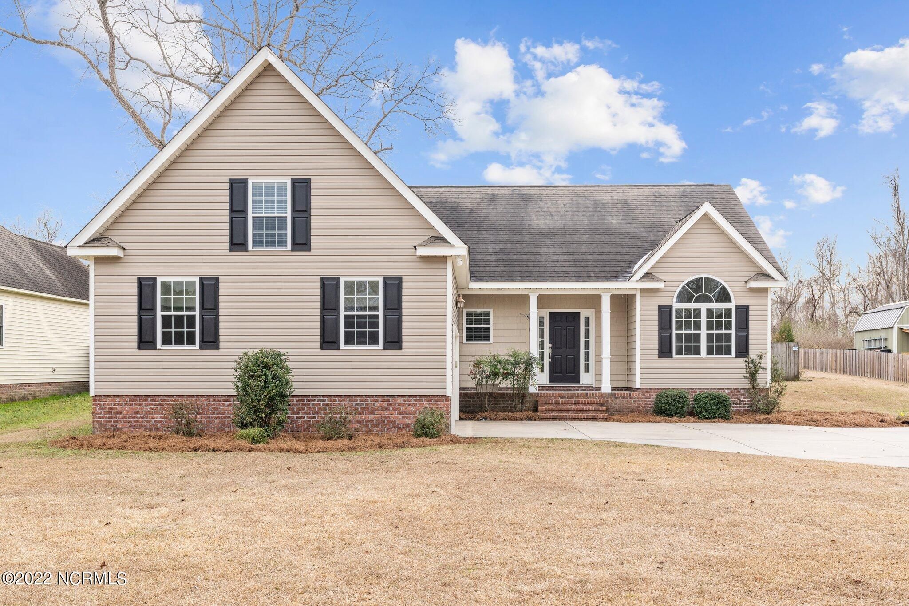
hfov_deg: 54.4
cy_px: 303
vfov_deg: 37.8
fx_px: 884
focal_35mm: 35
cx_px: 454
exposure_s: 1/500
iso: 200
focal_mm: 35
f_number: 6.3
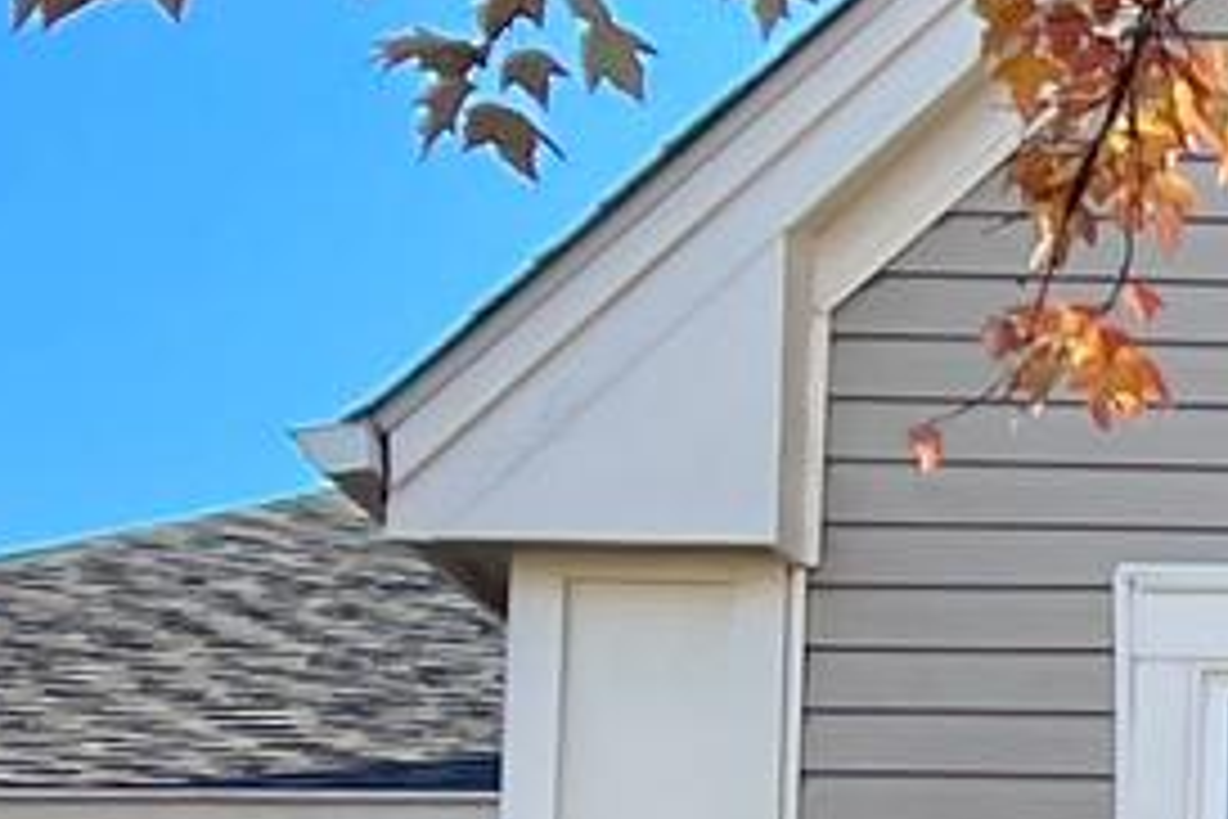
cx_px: 4541
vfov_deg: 6.2
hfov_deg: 7.7
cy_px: 2506
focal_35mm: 203
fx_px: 6924
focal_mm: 5.7
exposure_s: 1/575
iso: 50
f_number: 1.5
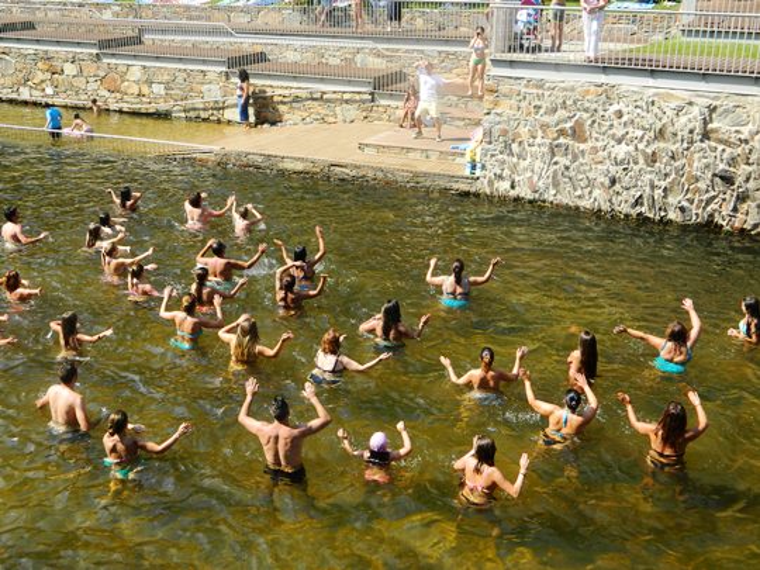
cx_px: 380
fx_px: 900
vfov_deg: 35.1
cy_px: 285
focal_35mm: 41
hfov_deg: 45.8
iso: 80
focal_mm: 7.3
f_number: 3.5
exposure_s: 1/400
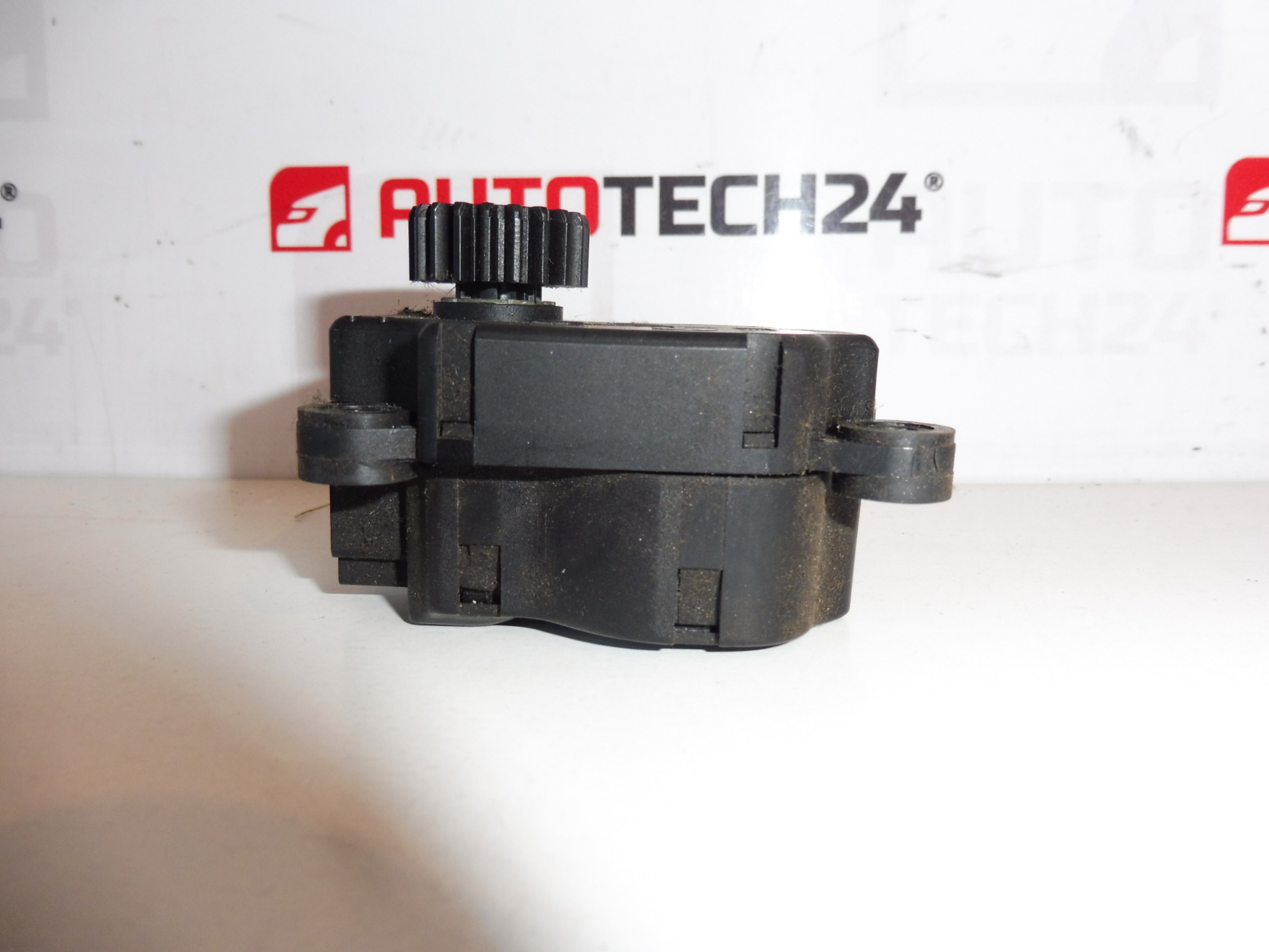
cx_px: 634
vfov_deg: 56.8
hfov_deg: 71.6
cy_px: 476
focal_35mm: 24
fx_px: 880
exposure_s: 1/60
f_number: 3.5
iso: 200
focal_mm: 4.3
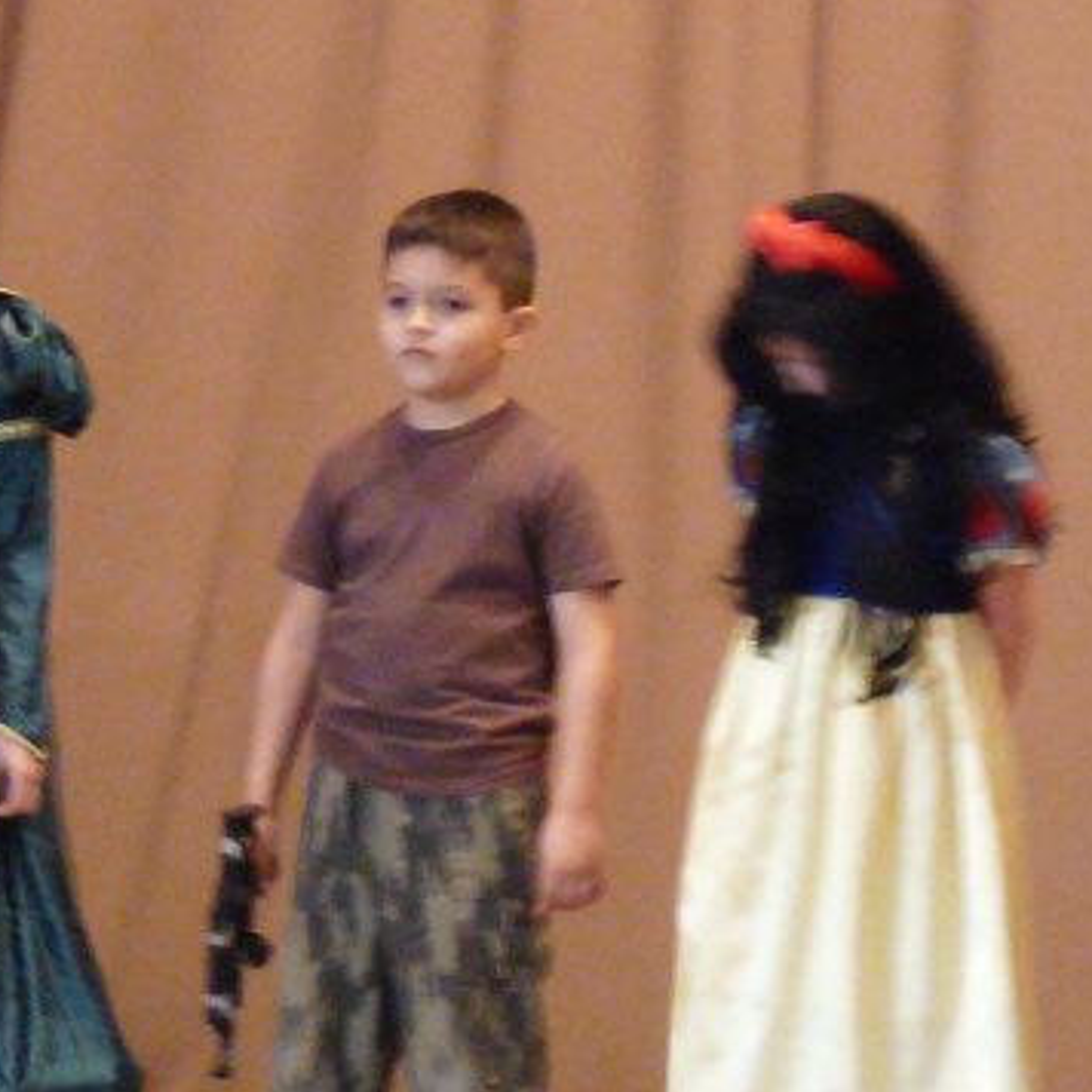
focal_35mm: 343
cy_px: 580
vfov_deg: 5.1
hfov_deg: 5.1
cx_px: 224
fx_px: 12242
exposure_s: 1/8
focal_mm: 21.6
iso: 800
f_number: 3.6
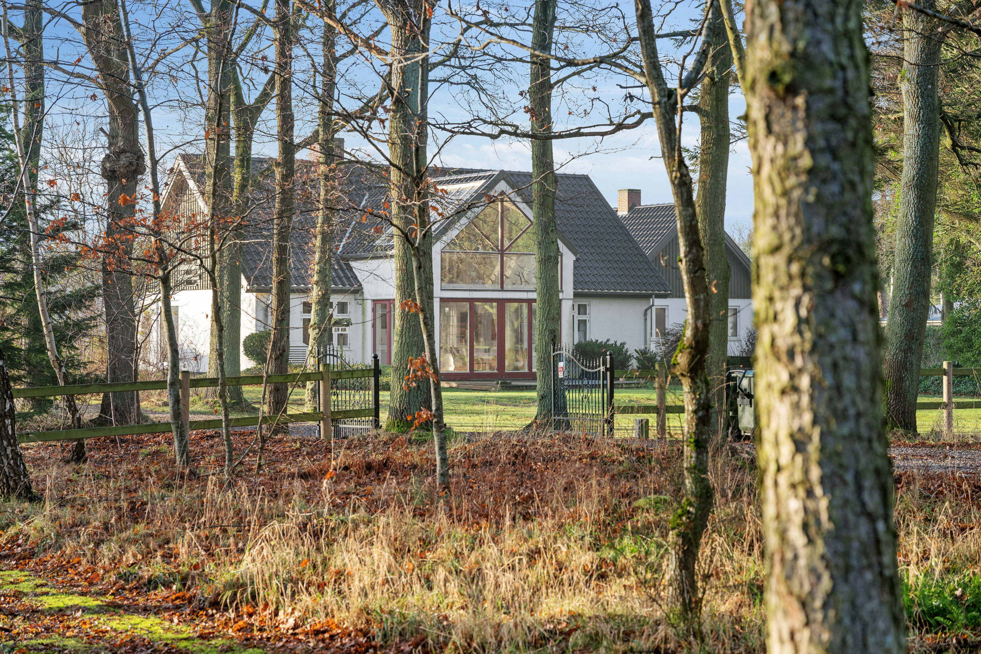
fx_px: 1935
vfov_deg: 19.2
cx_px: 490
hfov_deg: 28.5
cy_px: 327
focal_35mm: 71
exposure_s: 1/400
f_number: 5.6
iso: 400
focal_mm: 71
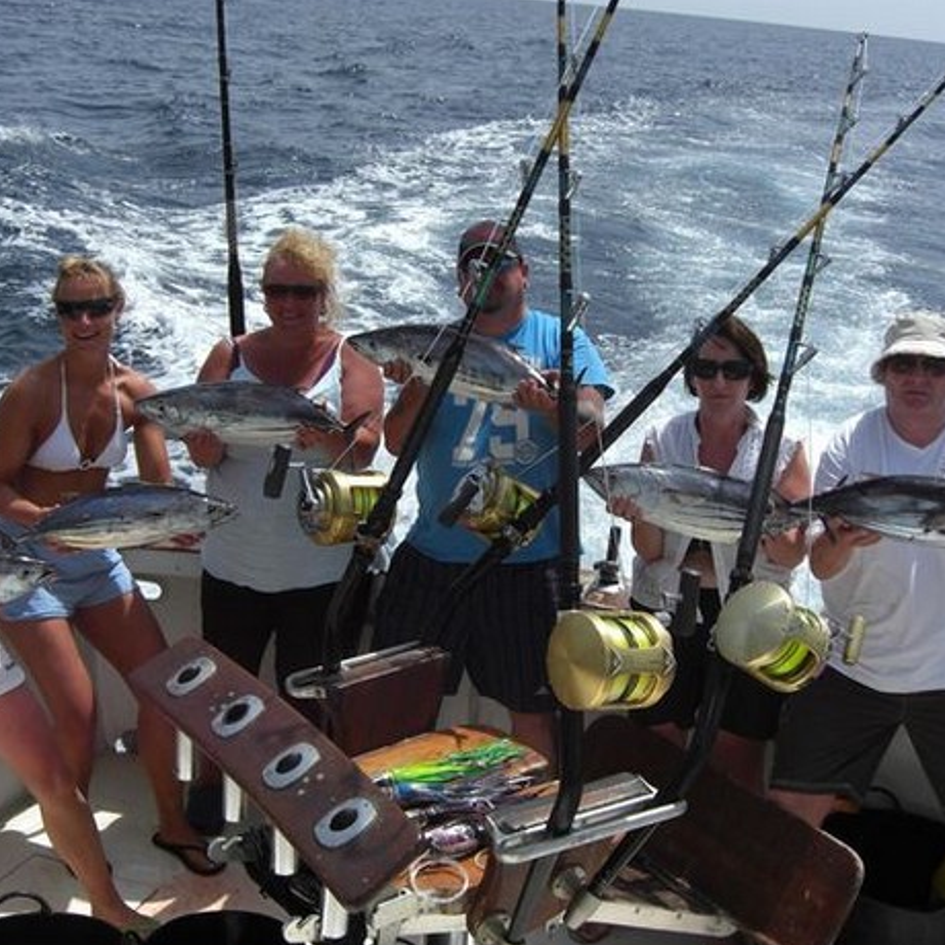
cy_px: 475
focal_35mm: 46
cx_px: 475
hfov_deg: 36.8
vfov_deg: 36.8
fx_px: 1421
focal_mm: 7.9
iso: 80
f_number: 8
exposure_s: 1/250
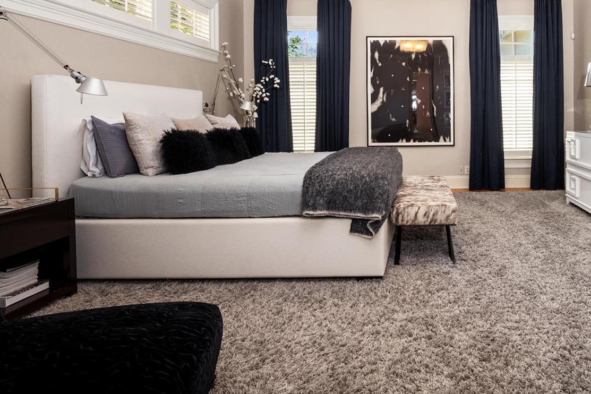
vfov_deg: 53.3
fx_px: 378
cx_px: 405
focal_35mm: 23
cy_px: 114
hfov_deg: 73.2
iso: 400
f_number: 10
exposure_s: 1/2
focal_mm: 8
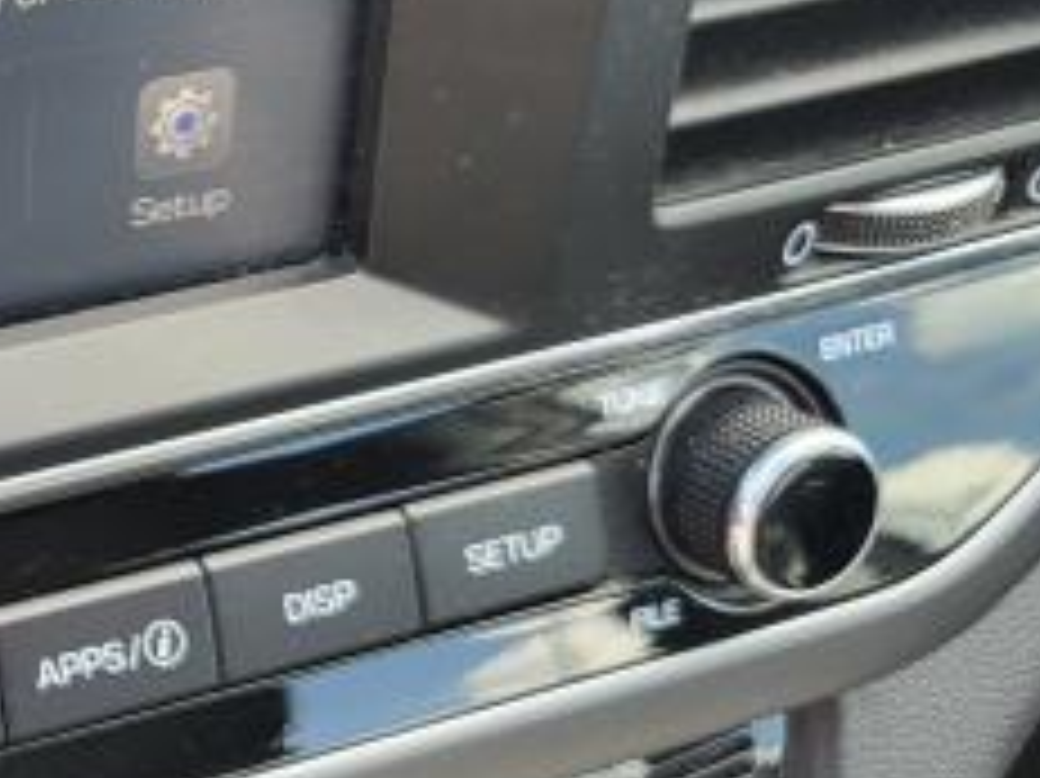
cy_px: 256
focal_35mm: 72
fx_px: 2162
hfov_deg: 23.4
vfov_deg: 20.3
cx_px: -365
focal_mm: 5.4
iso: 100
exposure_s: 1/120
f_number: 1.8
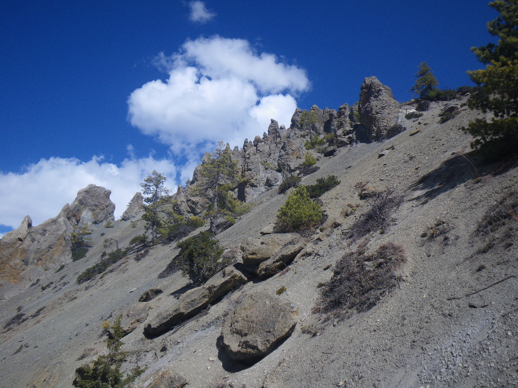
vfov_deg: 49.8
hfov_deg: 63.4
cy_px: 194
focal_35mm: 28
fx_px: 419
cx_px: 259
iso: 50
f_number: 4.2
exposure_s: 1/640
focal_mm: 5
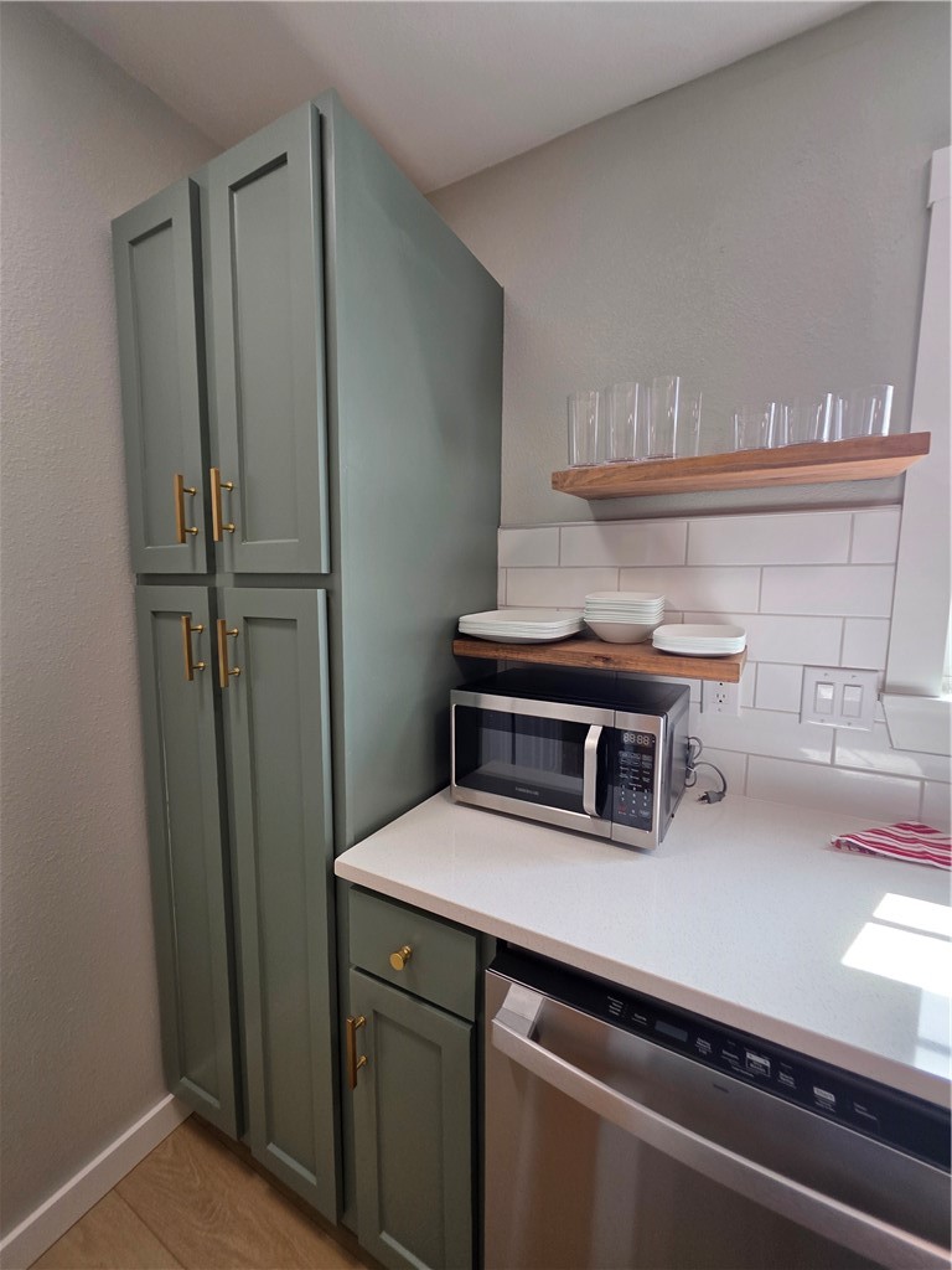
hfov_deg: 89.9
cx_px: 476
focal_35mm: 13
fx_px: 477
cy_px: 635
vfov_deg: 106.2
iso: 80
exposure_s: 1/120
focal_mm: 2.2
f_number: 1.9
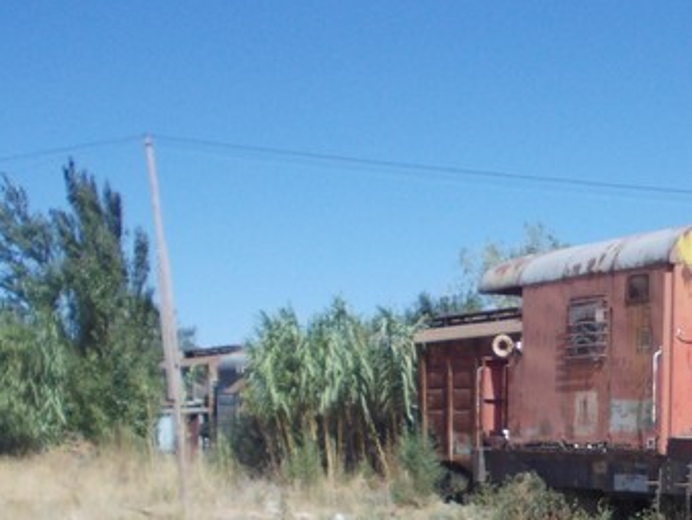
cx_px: 618
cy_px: 452
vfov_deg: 17.0
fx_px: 1720
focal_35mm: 86
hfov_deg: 22.2
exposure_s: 1/320
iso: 80
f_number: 6.2
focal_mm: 5.3
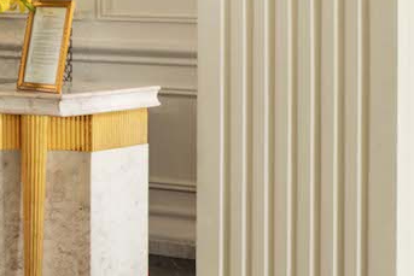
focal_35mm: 139
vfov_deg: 9.8
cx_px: -225
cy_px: -15
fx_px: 1599
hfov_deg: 13.8
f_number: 10
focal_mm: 25
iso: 100
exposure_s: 1/5
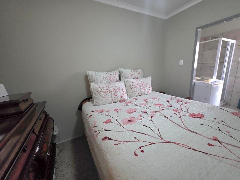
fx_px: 90
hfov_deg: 106.2
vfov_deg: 89.9
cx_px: 120
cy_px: 90
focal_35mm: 13
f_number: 1.9
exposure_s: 1/50.3
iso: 800
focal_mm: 2.2
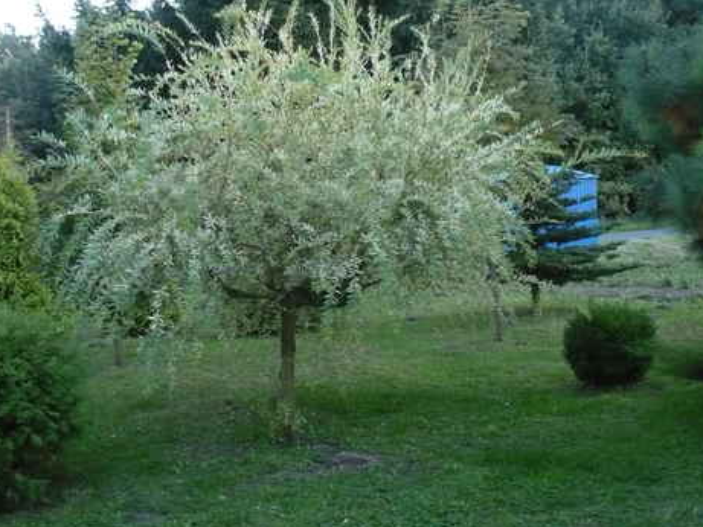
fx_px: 934
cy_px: 223
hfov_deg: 41.2
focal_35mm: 46
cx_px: 331
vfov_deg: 31.5
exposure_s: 1/30
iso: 400
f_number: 2.8
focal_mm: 5.8
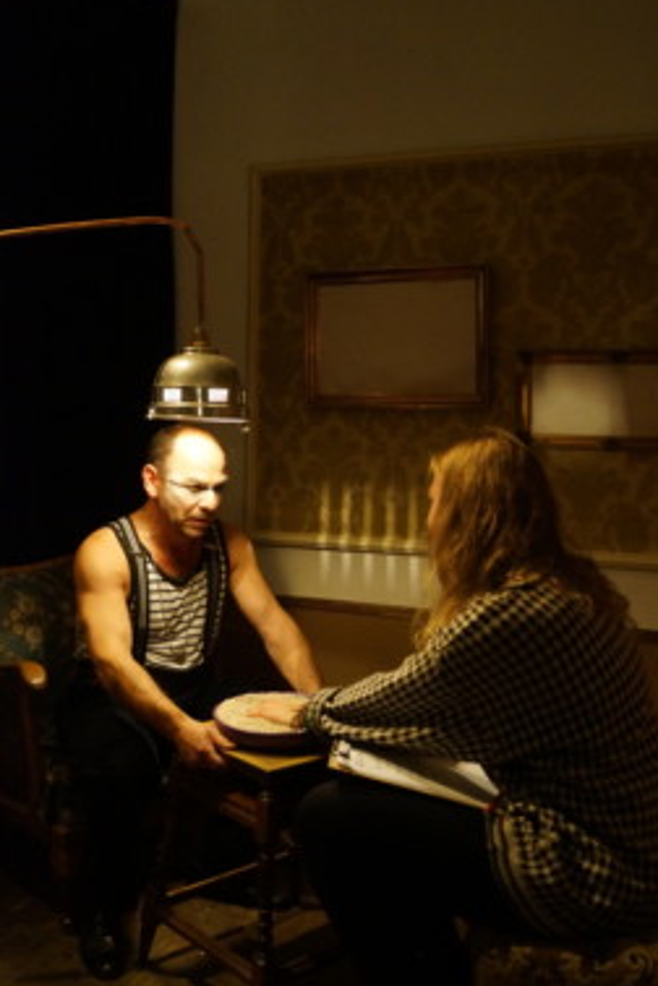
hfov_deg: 35.1
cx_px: 336
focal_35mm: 38
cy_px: 507
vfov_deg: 50.7
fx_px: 1042
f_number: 4
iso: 3200
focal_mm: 24
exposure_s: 1/25
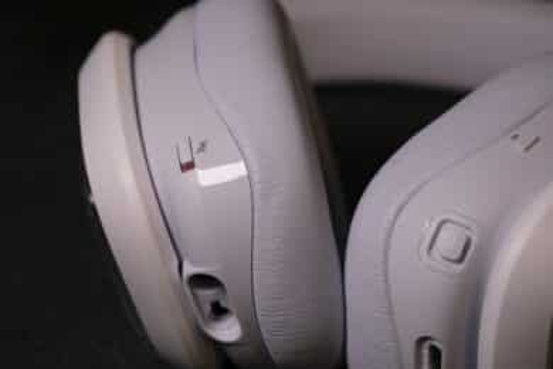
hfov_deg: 23.1
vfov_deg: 15.5
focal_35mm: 88
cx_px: 276
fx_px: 1352
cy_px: 184
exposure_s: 1/85
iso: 500
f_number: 6.4
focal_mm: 58.6
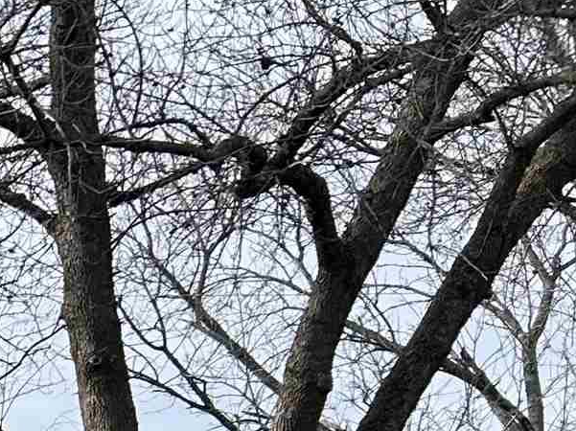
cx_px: -864
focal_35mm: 133
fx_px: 2212
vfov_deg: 9.9
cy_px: 990
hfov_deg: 11.7
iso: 50
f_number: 1.5
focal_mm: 5.7
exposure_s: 1/2513
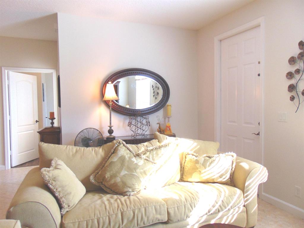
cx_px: 152
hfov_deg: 69.4
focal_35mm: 25
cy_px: 114
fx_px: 220
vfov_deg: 54.9
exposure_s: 1/30
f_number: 3
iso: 100
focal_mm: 4.5
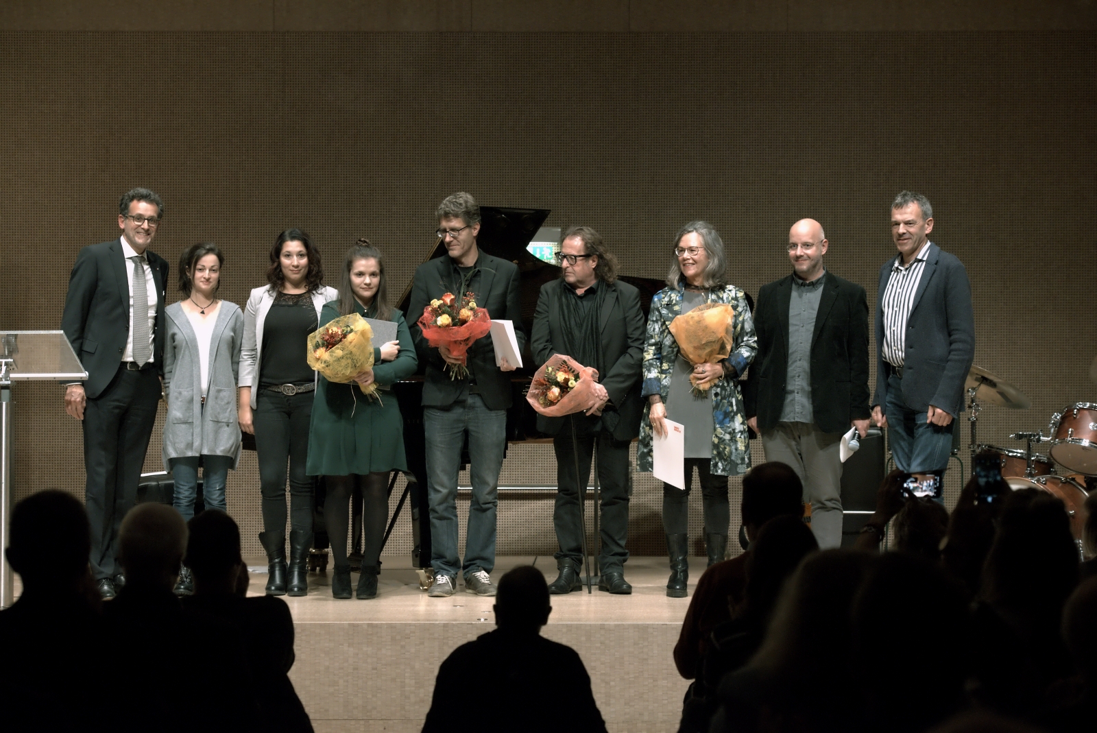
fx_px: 2805
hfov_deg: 22.1
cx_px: 548
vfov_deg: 14.9
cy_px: 366
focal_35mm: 92
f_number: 5.6
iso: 12800
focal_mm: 92
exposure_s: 1/160
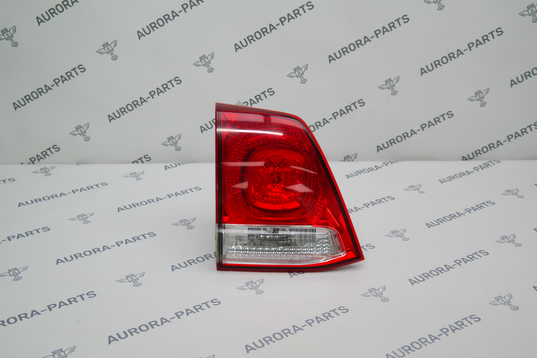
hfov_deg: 44.5
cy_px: 179
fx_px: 656
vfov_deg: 30.5
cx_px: 268
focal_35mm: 44
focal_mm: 29
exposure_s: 1/80
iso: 200
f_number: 4
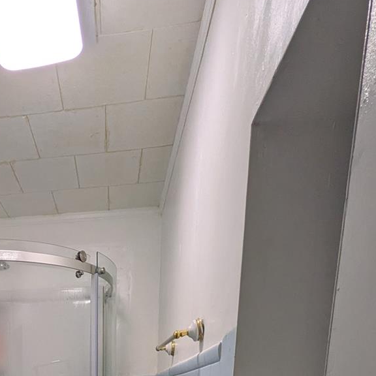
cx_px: 64
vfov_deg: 35.3
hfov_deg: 46.5
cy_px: 481
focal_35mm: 33
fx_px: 406
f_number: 2.2
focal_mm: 1.83
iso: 132
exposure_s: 1/120
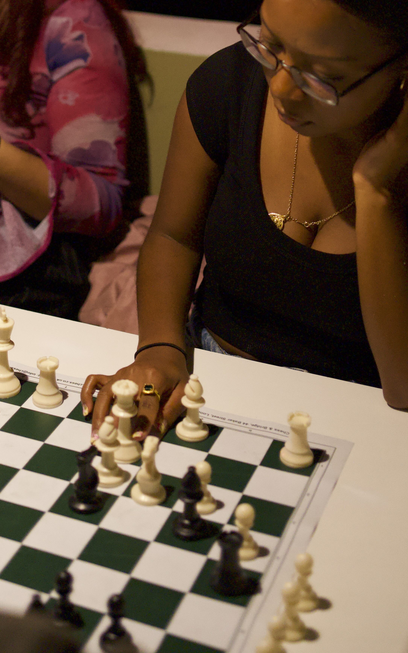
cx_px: 115
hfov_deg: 18.0
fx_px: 1281
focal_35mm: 72
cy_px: 60
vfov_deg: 27.5
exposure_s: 1/250
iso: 6400
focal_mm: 35
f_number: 1.8
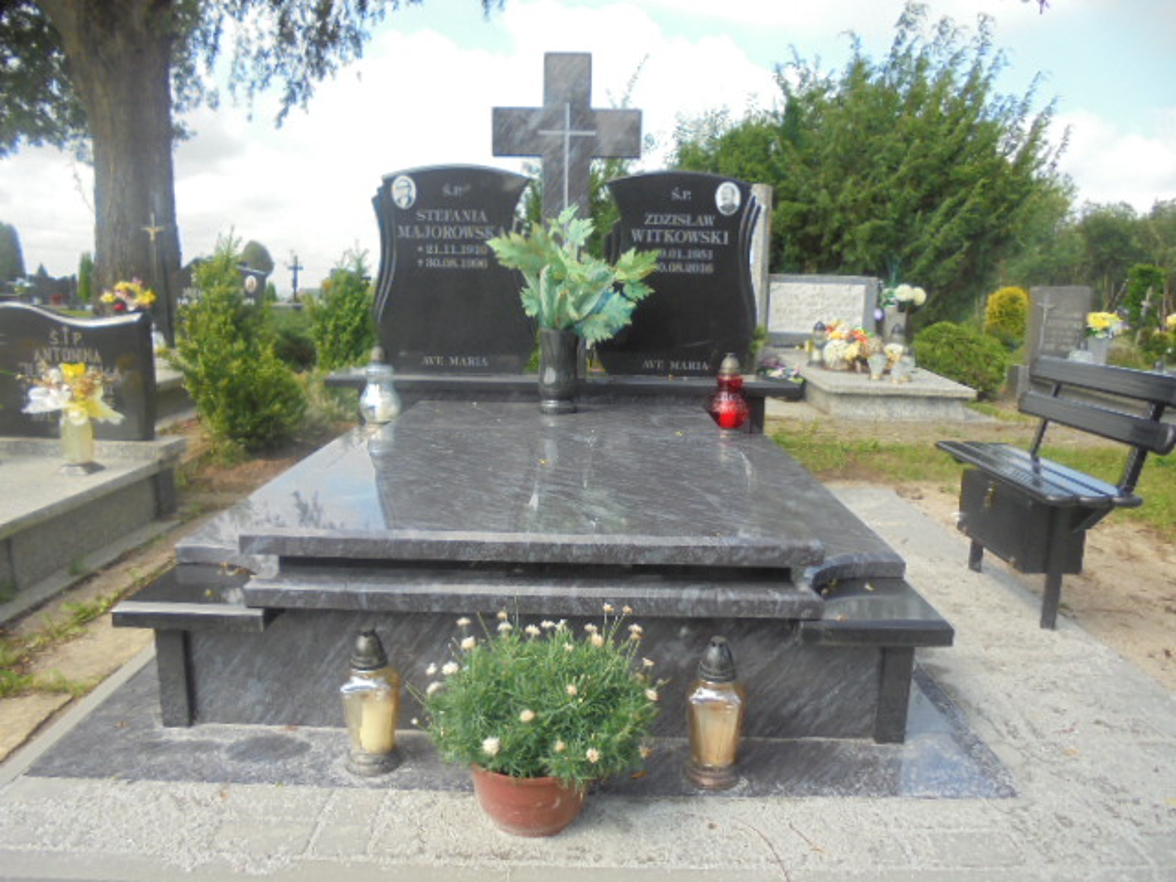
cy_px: 441
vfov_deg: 53.1
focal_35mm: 26
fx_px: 883
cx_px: 588
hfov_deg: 67.3
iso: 100
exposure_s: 1/320
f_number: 3.5
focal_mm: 4.6
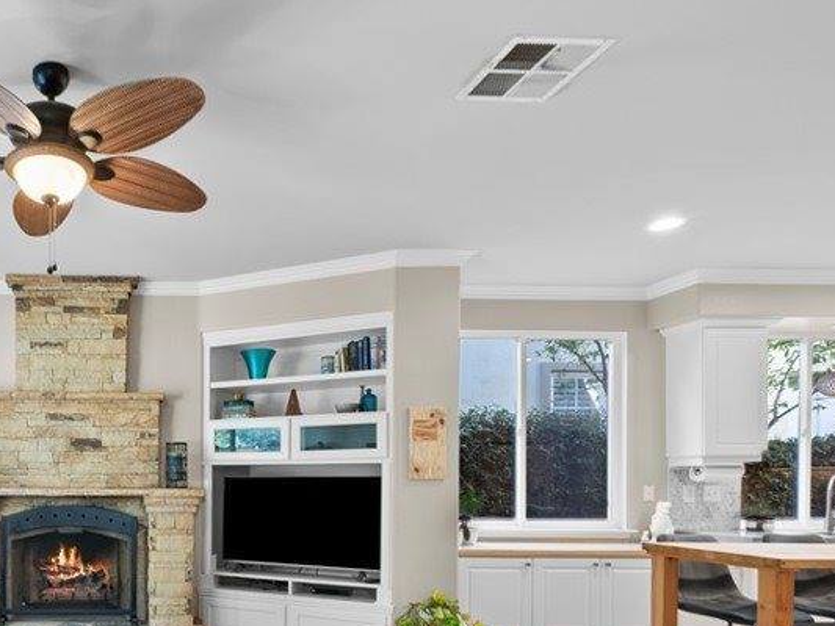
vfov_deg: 54.6
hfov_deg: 62.7
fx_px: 579
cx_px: 119
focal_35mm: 24
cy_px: 456
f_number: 9
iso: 250
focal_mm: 13
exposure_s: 1
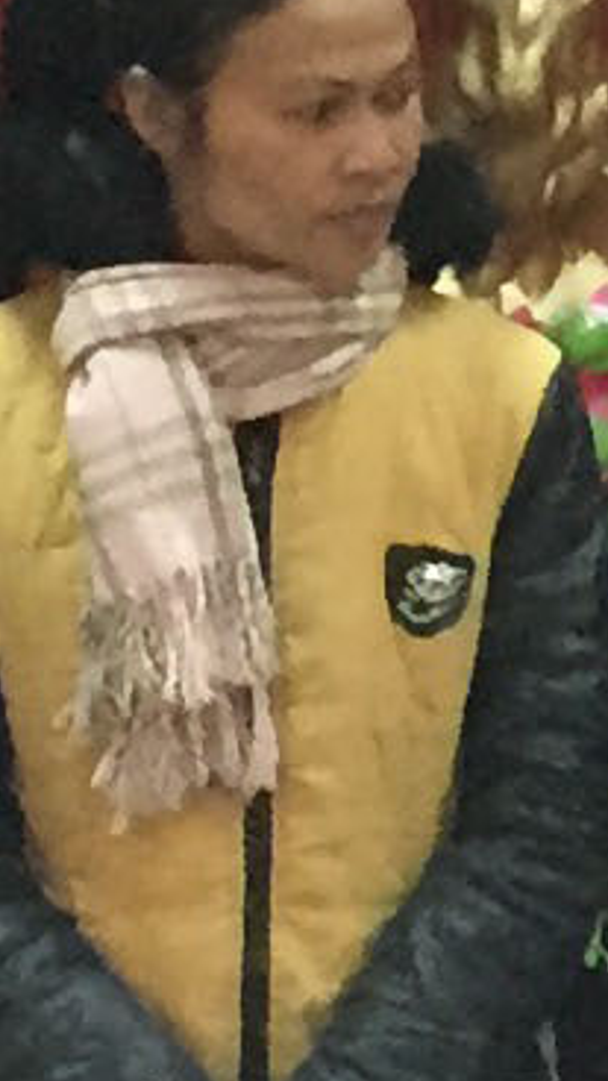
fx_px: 8025
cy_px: 364
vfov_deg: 7.7
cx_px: 2112
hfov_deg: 4.1
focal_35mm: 280
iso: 250
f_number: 2.2
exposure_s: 1/25
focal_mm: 4.15
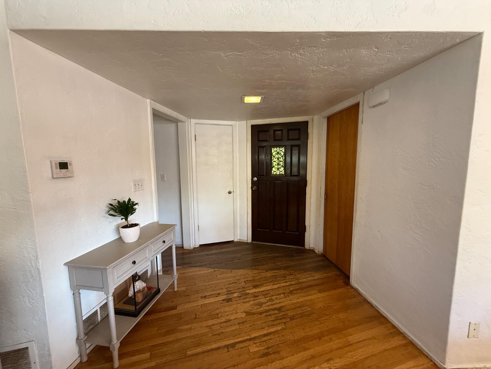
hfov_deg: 102.1
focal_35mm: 14
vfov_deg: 85.7
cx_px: 246
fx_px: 199
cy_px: 184
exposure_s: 1/60
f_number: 2.2
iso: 320
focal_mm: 2.22
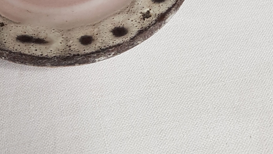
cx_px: 77
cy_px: -212
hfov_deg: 26.3
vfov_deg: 12.2
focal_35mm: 80
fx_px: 579
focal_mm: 4.2
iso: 80
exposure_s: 1/100
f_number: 1.7
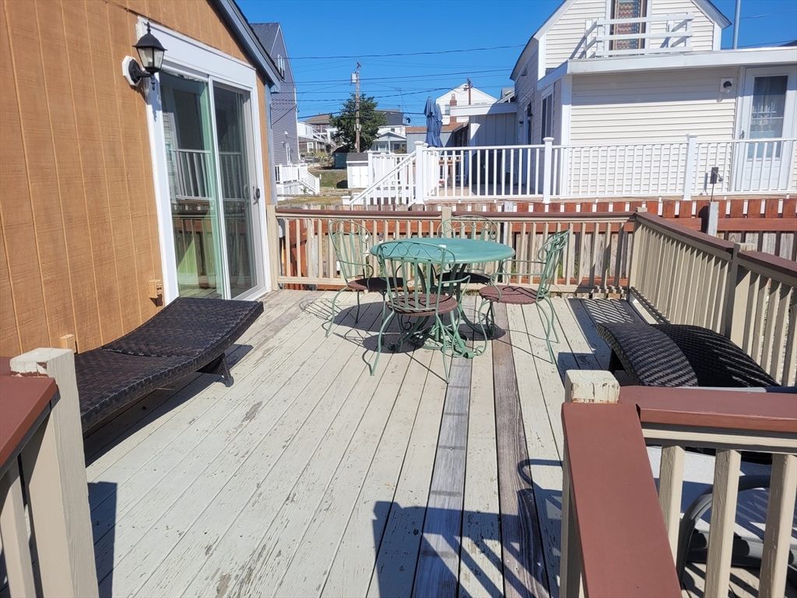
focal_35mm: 26
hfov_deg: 67.3
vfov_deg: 53.1
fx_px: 599
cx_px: 398
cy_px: 299
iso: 40
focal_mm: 5.4
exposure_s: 1/3050
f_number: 1.8
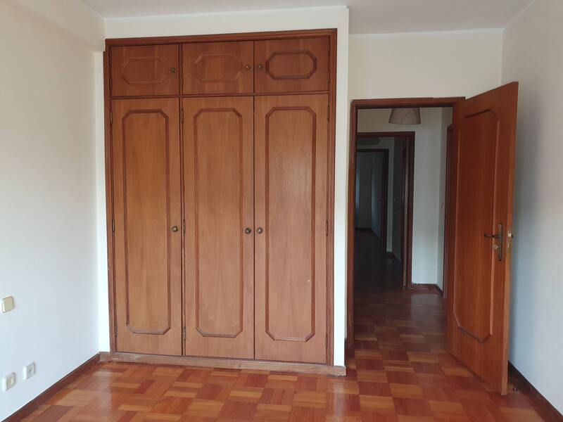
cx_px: 282
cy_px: 211
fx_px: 423
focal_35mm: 26
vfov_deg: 53.1
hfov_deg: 67.3
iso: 125
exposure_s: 1/11
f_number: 2.4
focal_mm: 4.32
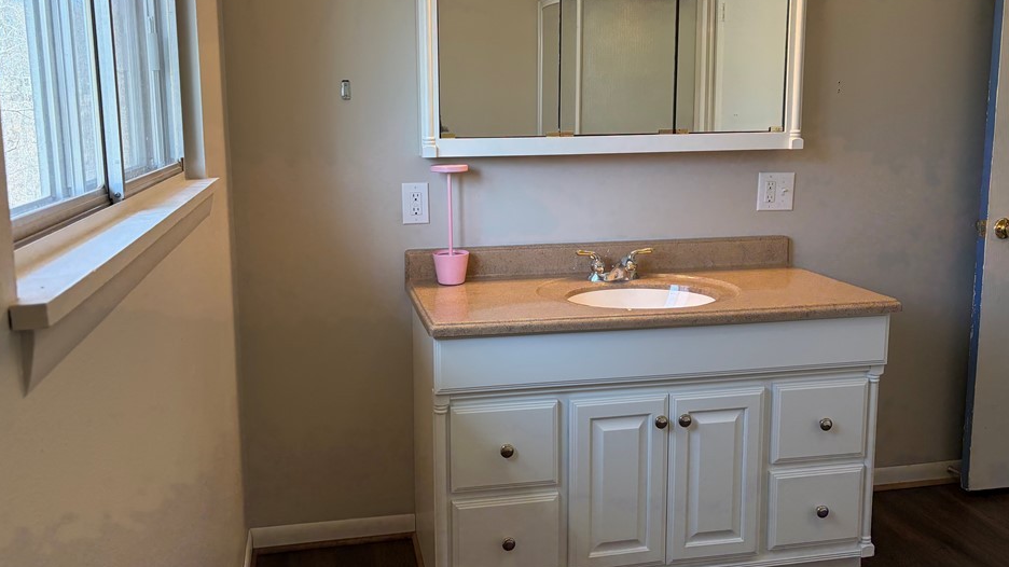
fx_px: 829
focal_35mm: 31
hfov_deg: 62.6
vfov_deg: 37.6
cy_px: 226
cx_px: 474
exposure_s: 1/181
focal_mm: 5.96
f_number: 1.6
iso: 125
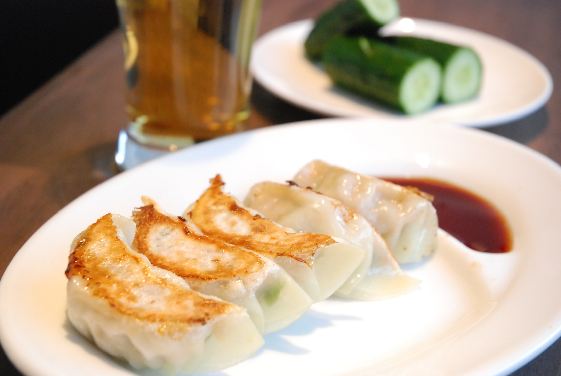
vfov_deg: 17.6
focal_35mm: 78
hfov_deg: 25.9
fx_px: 1218
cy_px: 188
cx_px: 280
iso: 1600
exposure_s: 1/200
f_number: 5
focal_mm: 52
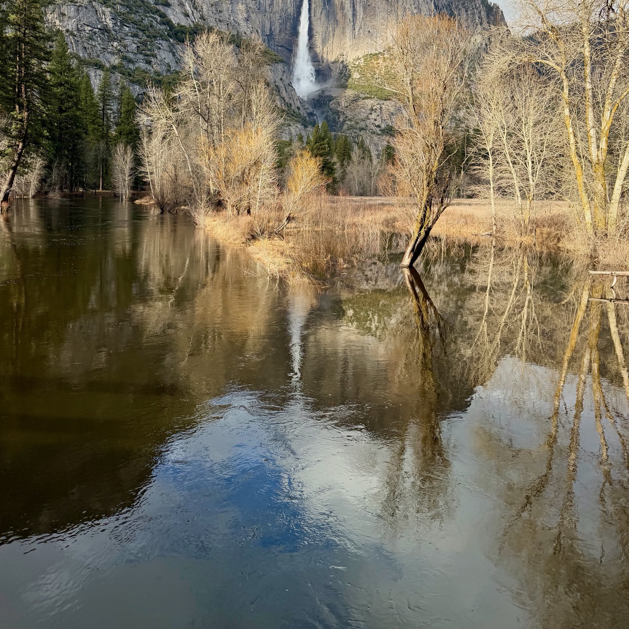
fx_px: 596
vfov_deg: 54.4
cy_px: 204
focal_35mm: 29
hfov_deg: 55.6
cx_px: 315
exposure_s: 1/1689
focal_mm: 6.76
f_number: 1.78
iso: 100
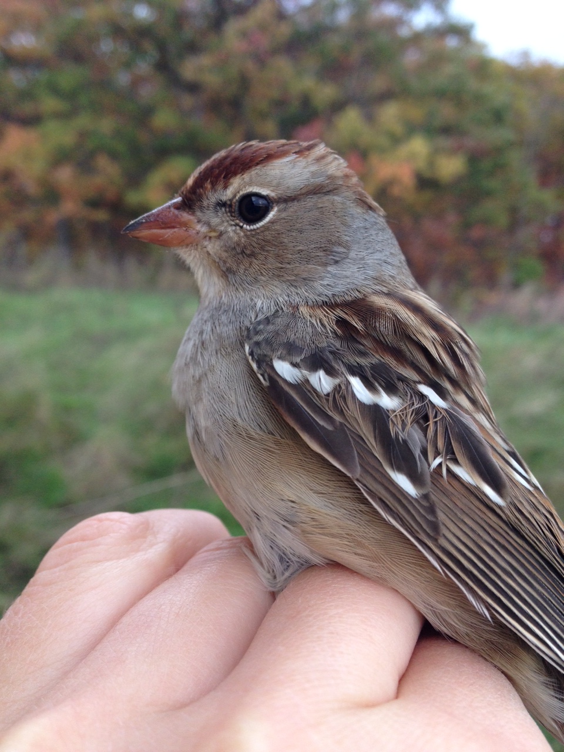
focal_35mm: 35
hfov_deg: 40.7
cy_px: 376
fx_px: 760
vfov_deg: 52.6
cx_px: 282
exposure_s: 1/120
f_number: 2.4
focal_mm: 4.28
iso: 80
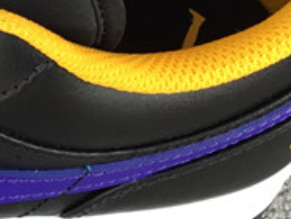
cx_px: -136
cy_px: -107
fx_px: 1263
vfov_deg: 9.6
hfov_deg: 12.5
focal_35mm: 150
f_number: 2.4
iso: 32
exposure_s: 1/100
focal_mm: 3.3
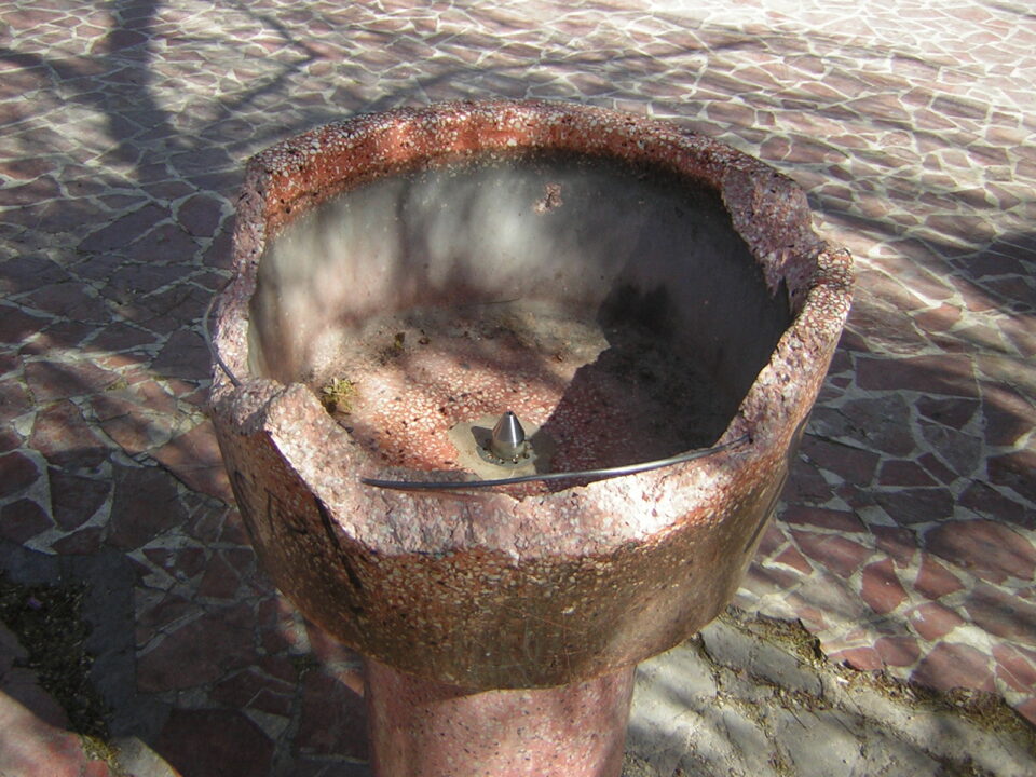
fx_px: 1077
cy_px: 388
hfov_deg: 51.4
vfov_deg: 39.7
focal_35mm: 36
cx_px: 518
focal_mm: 4.7
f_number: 2.6
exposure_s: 1/423
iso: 50
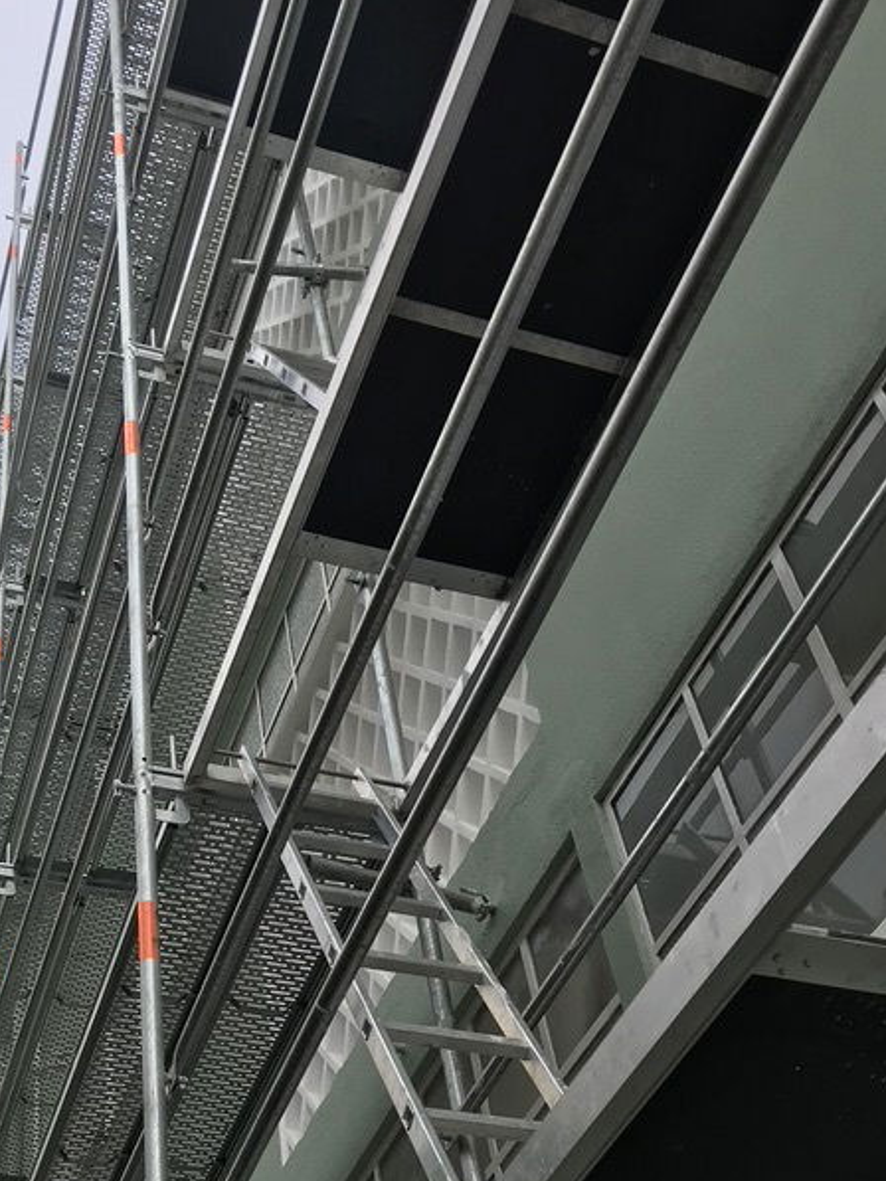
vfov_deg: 38.5
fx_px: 1638
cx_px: 269
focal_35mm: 48
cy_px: 902
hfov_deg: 30.0
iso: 20
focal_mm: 3.99
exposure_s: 1/879
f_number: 1.8
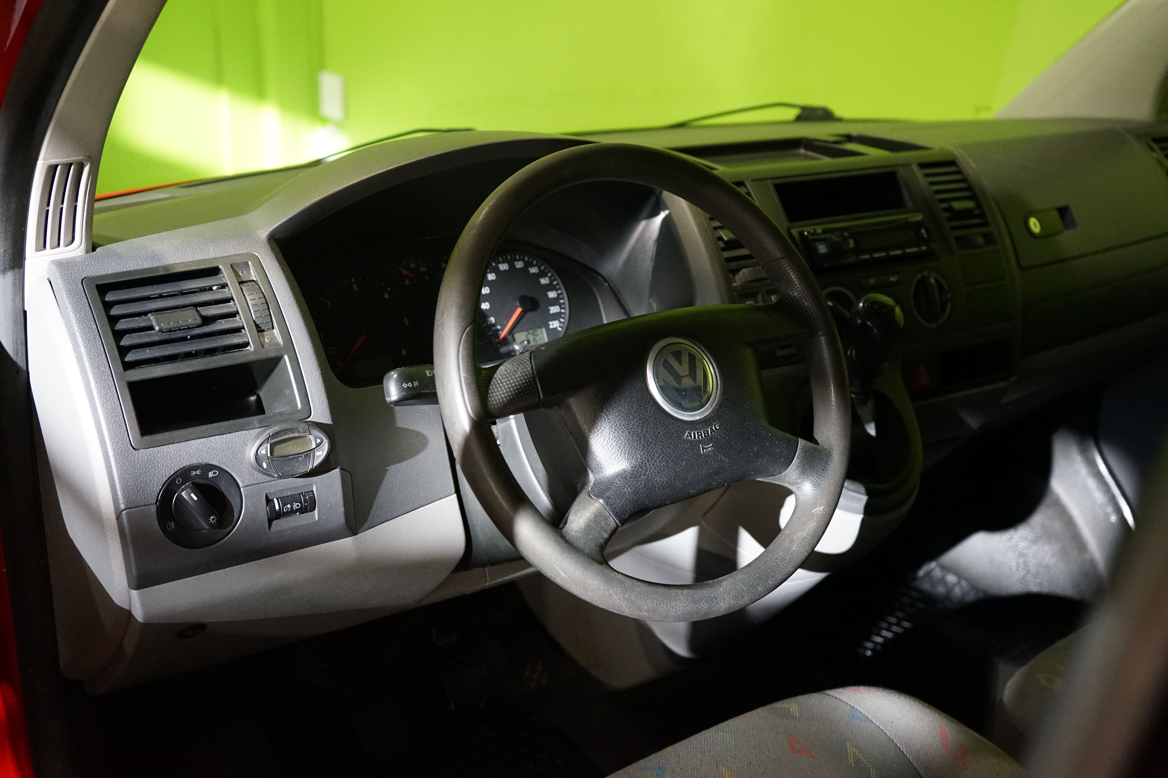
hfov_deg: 51.9
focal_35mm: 37
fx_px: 1200
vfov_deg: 35.9
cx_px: 584
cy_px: 389
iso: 4000
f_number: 4
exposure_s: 1/160
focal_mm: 37
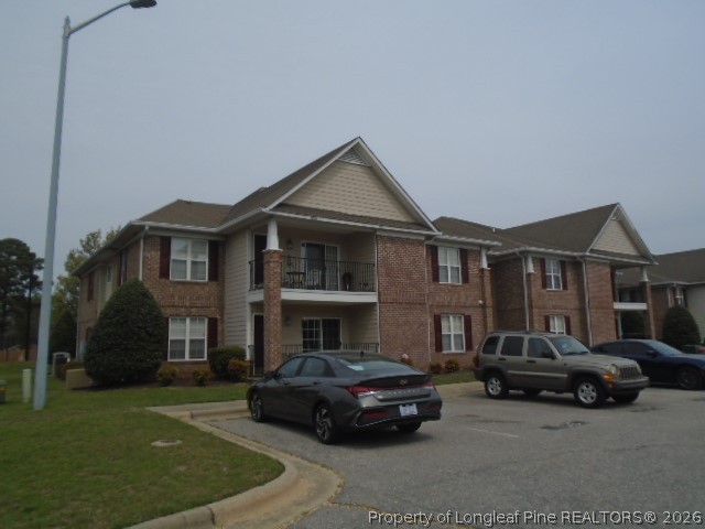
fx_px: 530
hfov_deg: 67.3
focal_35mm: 26
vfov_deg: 53.1
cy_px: 264
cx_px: 352
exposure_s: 1/400
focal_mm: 4.6
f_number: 8
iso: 100
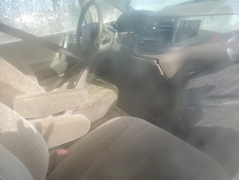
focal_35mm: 26
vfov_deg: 53.1
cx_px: 120
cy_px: 90
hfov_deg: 67.3
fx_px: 180
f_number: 1.5
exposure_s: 1/385
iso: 50
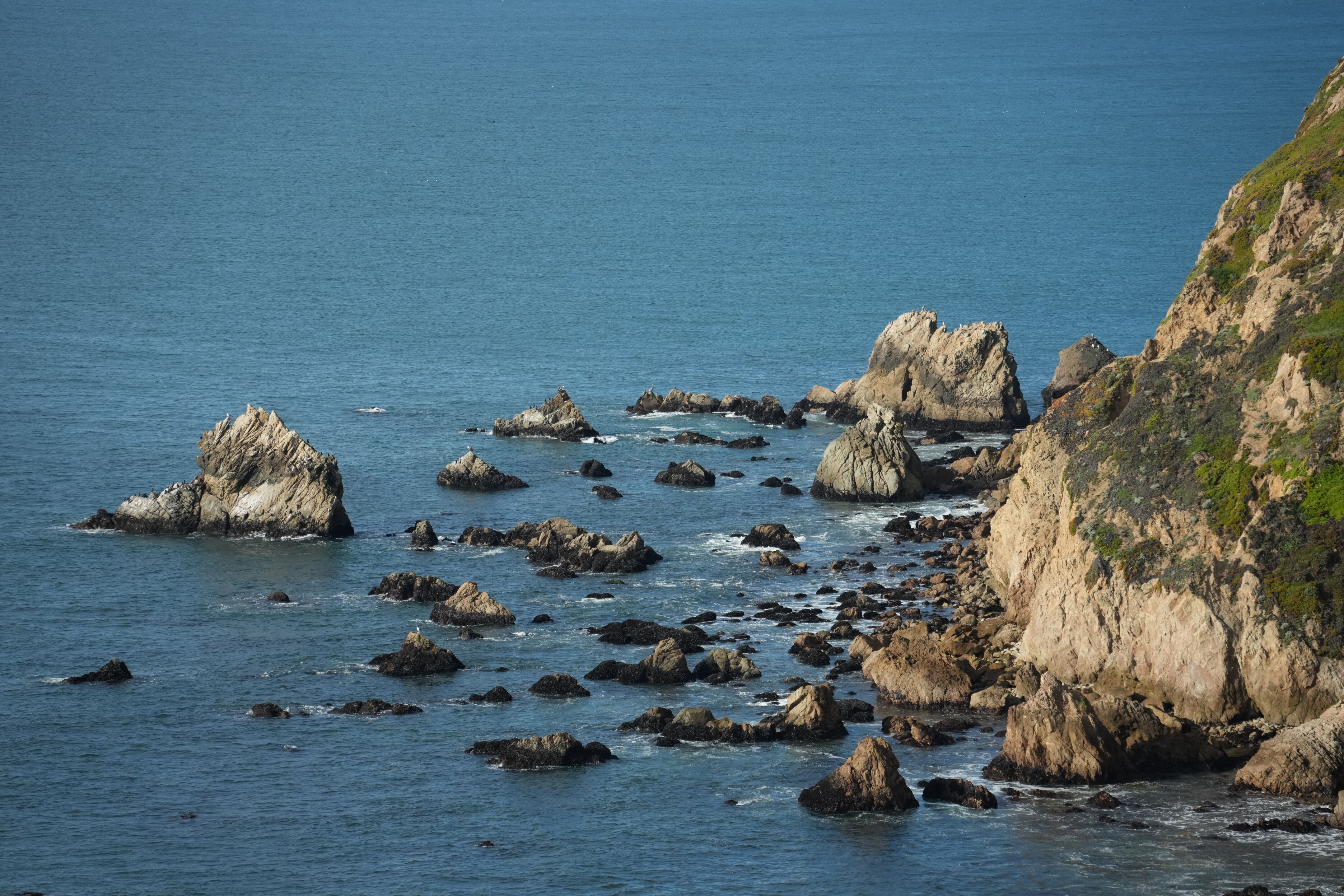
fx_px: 6160
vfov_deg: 8.3
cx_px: 672
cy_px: 448
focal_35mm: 165
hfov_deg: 12.5
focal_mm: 165
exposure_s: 1/2500
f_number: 6.3
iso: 1000
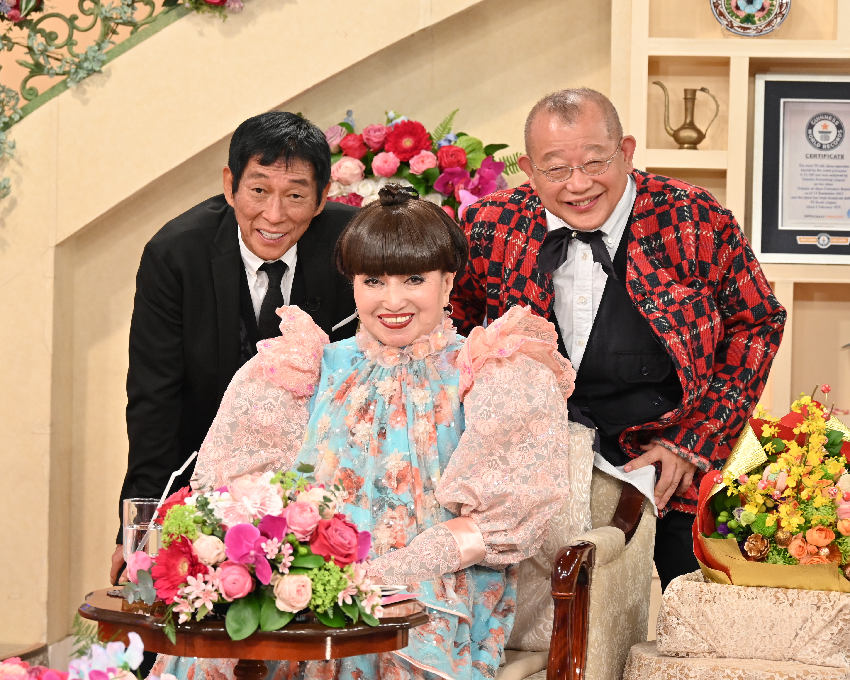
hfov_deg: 18.8
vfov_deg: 15.1
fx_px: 2566
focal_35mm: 102
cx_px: 393
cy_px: 339
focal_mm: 90
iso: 2500
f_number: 7.1
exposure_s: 1/160
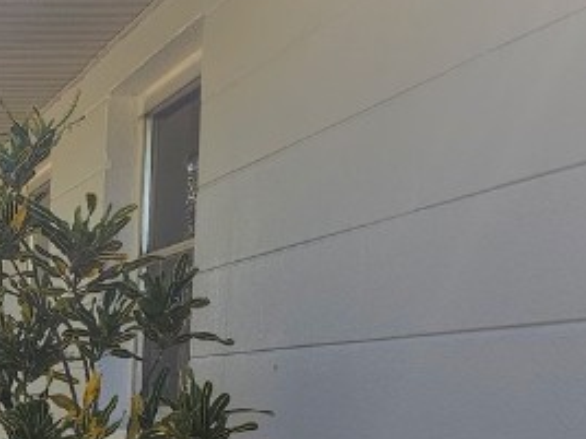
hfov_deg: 18.8
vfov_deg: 16.1
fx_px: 1490
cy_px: 533
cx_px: -361
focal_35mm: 88
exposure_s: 1/109
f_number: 1.7
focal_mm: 6.3
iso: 10
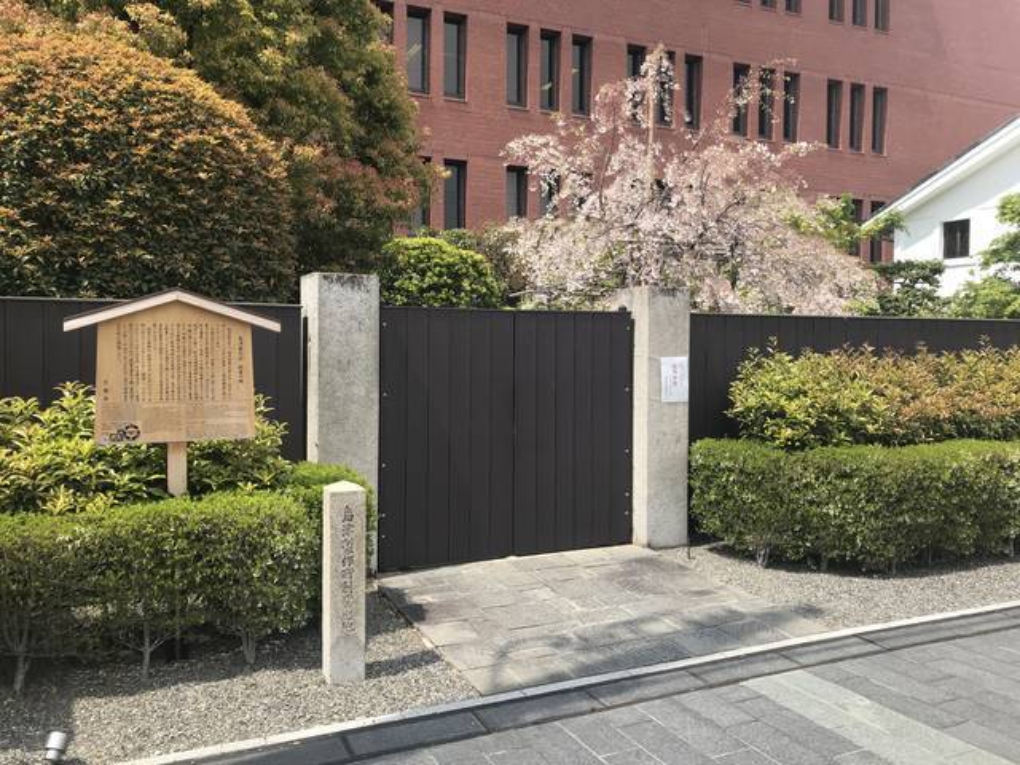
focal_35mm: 28
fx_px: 825
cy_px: 382
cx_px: 510
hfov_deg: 63.4
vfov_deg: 49.7
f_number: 1.8
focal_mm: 3.99
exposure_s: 1/1277
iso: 20
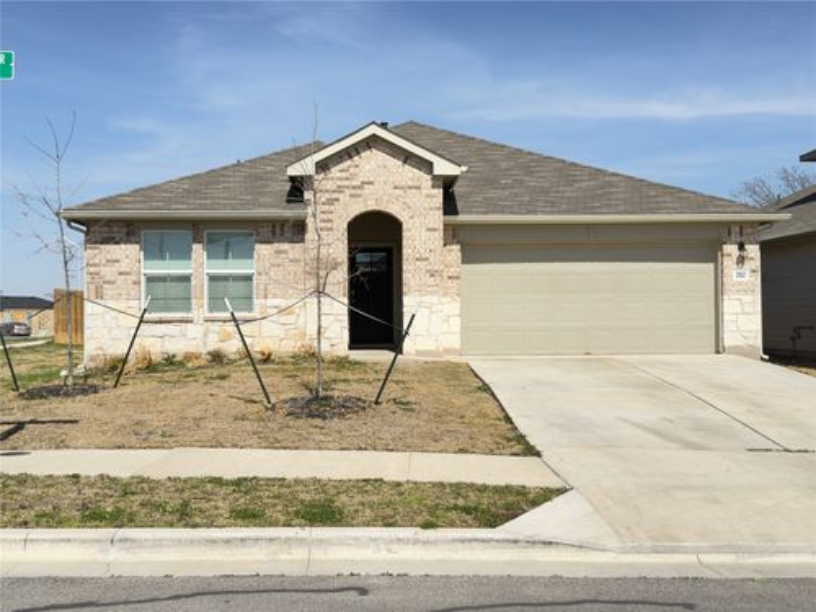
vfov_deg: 39.7
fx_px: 849
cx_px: 408
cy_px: 306
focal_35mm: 36
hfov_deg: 51.4
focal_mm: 6.76
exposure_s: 1/3831
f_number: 1.78
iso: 80
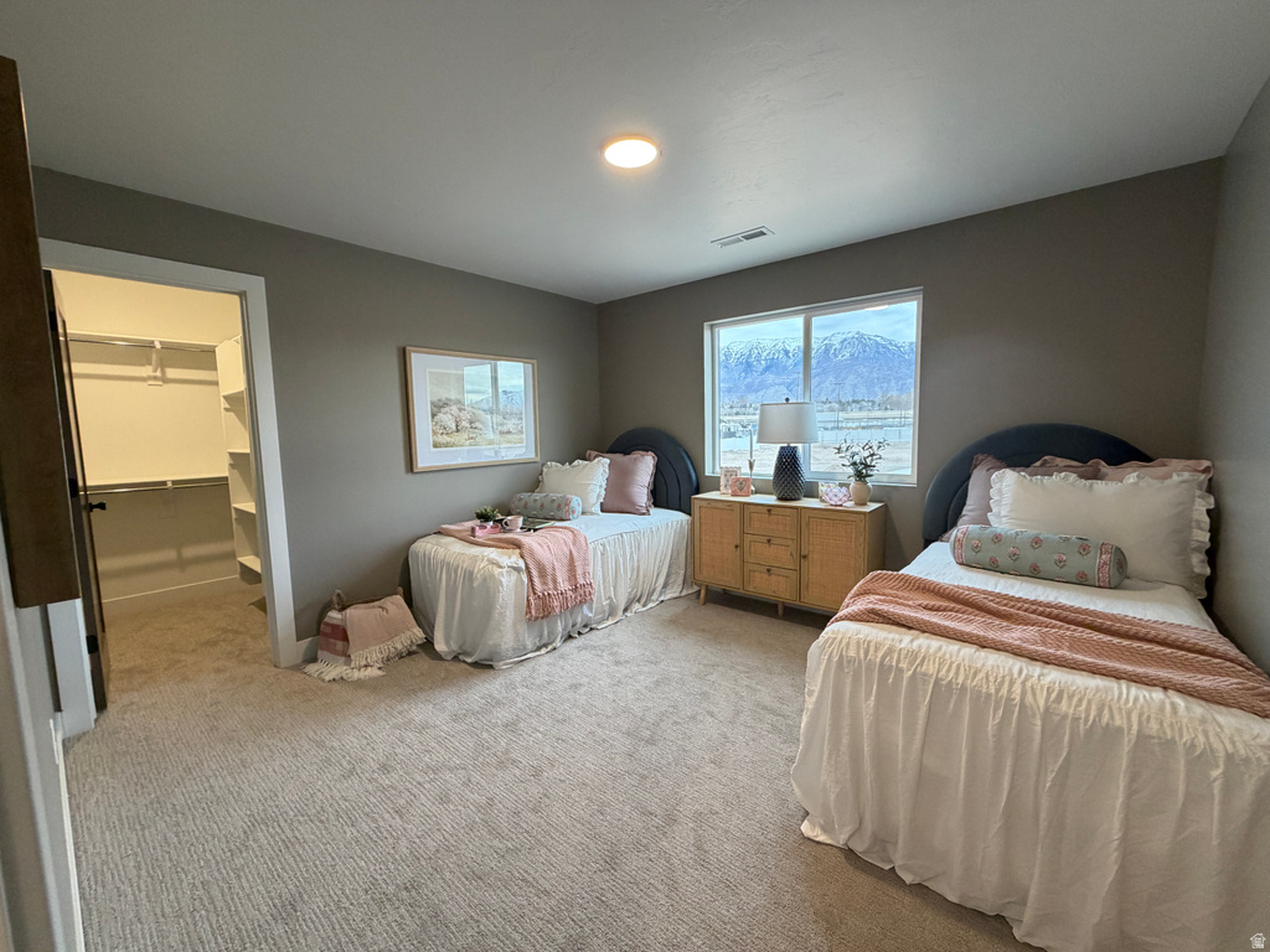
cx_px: 635
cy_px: 476
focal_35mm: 14
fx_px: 514
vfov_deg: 85.7
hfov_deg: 102.1
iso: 250
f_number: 2.2
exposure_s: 1/120
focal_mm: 2.22
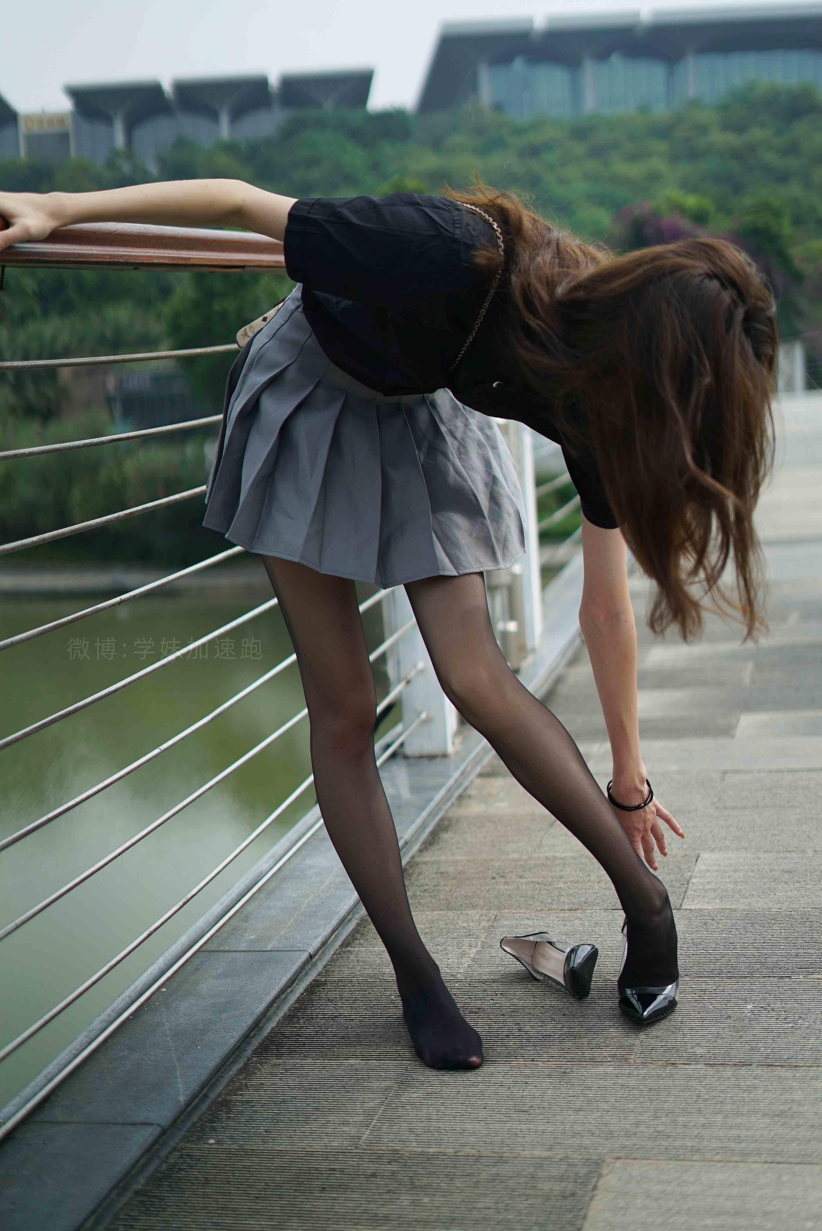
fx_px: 1710
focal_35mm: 50
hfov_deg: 27.0
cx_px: 411
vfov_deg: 39.6
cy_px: 616
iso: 200
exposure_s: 1/8000
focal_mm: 50
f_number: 1.8
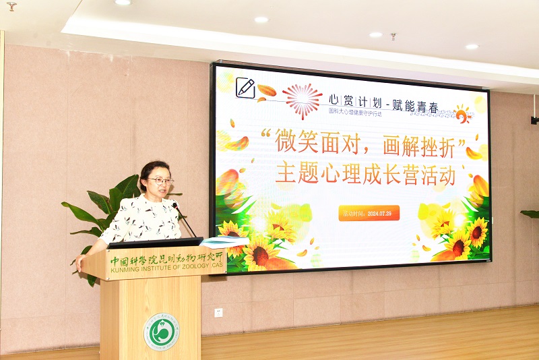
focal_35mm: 44
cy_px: 180
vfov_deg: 30.5
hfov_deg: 44.5
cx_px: 270
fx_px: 659
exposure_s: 1/200
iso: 800
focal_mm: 44
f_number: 6.3
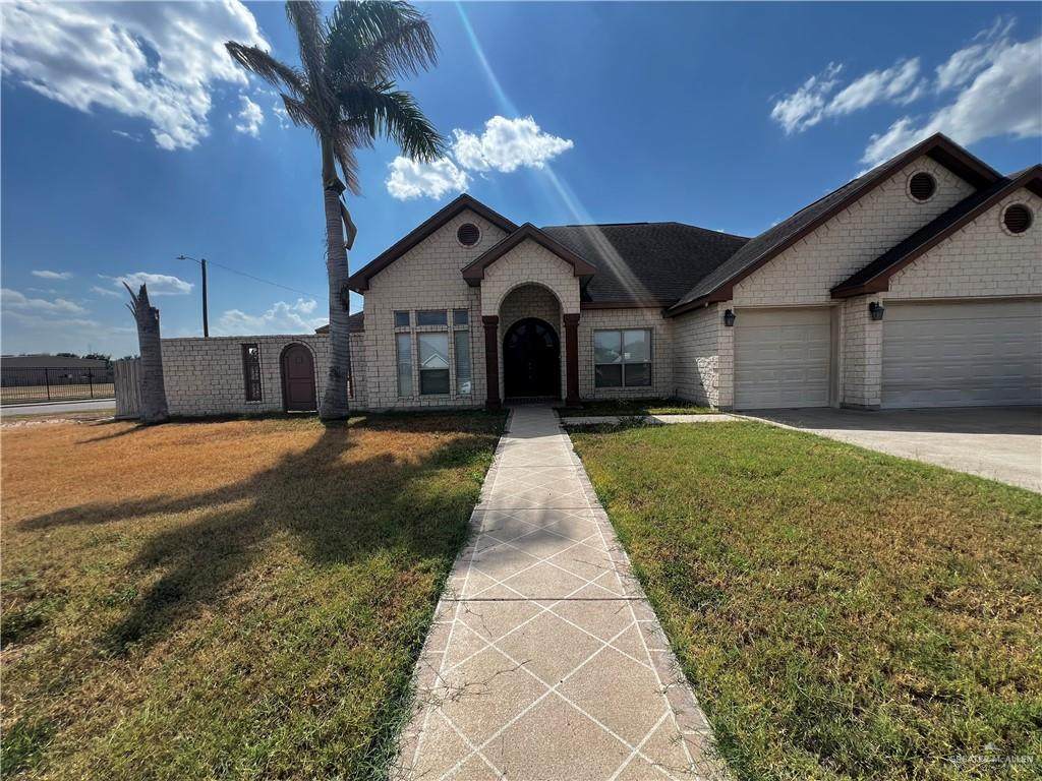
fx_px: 391
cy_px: 390
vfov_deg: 89.9
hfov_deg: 106.2
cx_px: 521
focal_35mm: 13
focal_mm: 1.57
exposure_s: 1/1206
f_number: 1.8
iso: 32
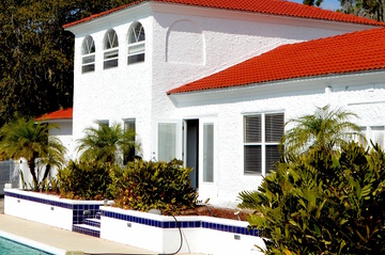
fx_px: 801
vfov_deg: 17.9
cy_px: 31
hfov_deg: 26.5
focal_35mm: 75
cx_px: 77
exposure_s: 1/320
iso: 100
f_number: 9
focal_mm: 18
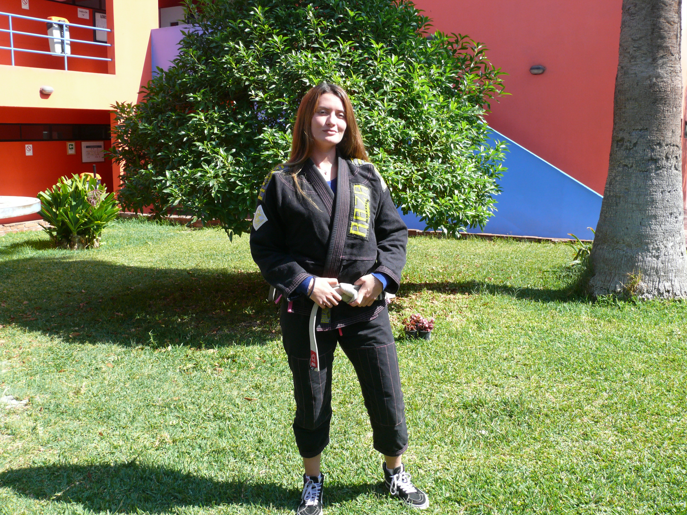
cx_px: 344
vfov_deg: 40.7
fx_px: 695
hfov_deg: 52.6
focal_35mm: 35
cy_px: 258
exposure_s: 1/200
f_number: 4.5
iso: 100
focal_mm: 7.4
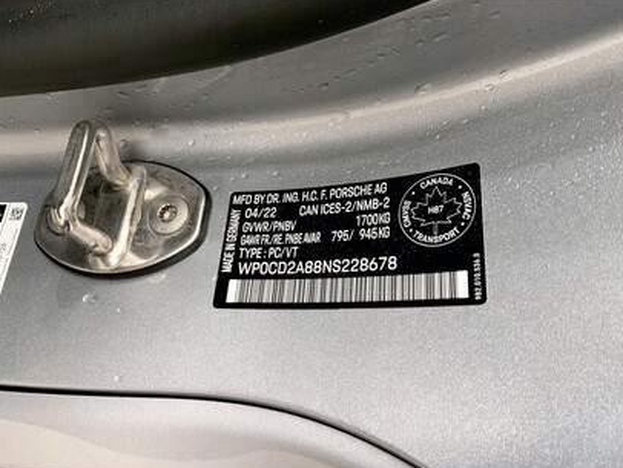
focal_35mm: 30
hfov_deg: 59.9
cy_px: 237
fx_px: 540
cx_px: 319
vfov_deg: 46.8
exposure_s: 1/60
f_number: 1.8
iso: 40
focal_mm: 3
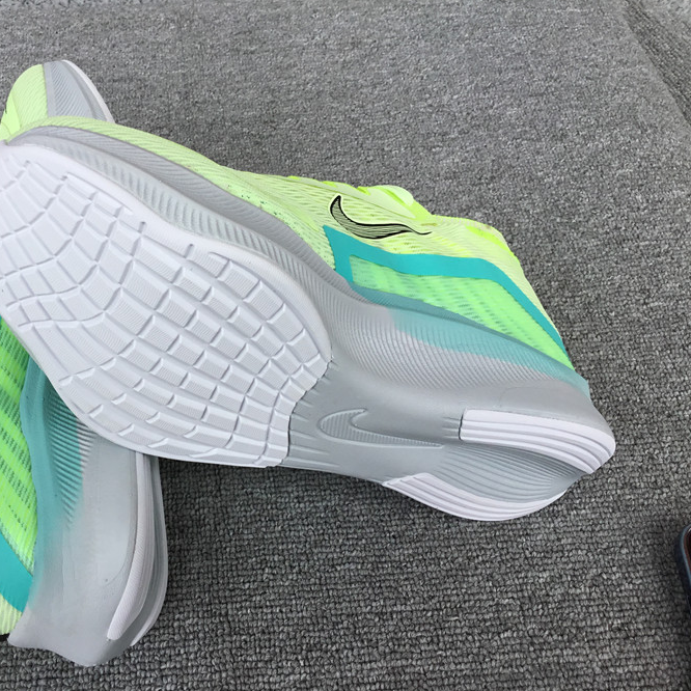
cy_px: 348
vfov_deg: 44.9
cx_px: 228
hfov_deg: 44.3
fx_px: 836
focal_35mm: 37
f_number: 2.4
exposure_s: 1/608
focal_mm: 3.3
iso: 25
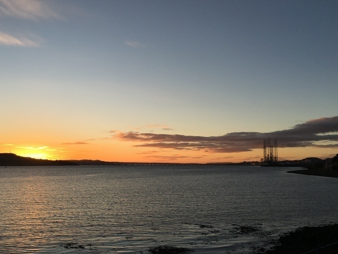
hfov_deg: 51.2
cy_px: 134
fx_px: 352
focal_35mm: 36
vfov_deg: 39.7
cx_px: 147
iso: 25
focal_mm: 4.15
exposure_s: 1/1099
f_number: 2.2
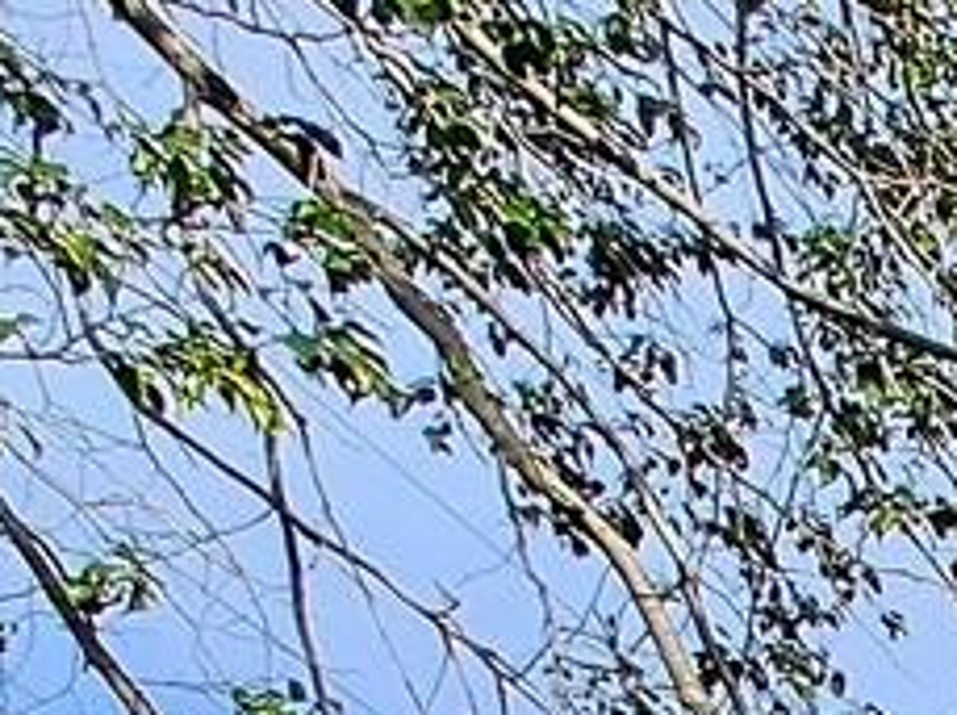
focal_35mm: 91
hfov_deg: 12.6
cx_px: 2641
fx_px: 2512
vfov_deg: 10.9
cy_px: 2141
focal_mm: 1.74
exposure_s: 1/1250
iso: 50
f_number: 2.2
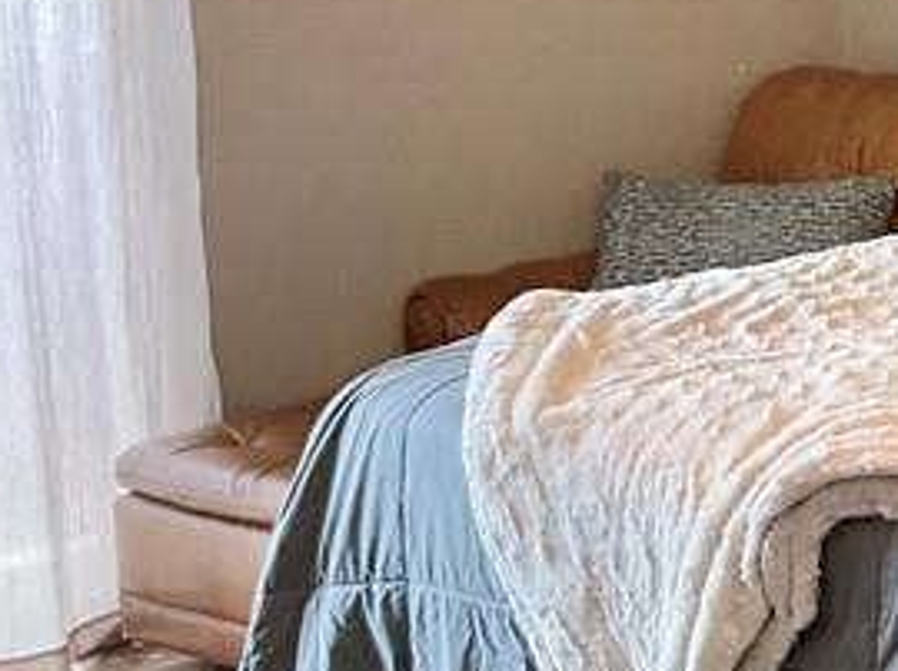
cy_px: 110
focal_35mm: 110
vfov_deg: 13.4
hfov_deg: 16.3
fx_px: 2851
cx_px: 1367
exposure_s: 1/60
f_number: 1.8
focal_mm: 3
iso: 125
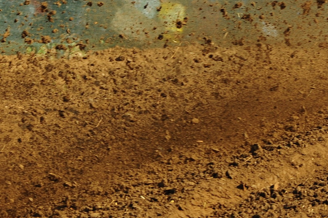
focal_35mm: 408
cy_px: 41
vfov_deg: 3.4
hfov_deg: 5.0
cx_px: -161
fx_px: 3714
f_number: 6.3
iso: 400
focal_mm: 135
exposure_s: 1/1000
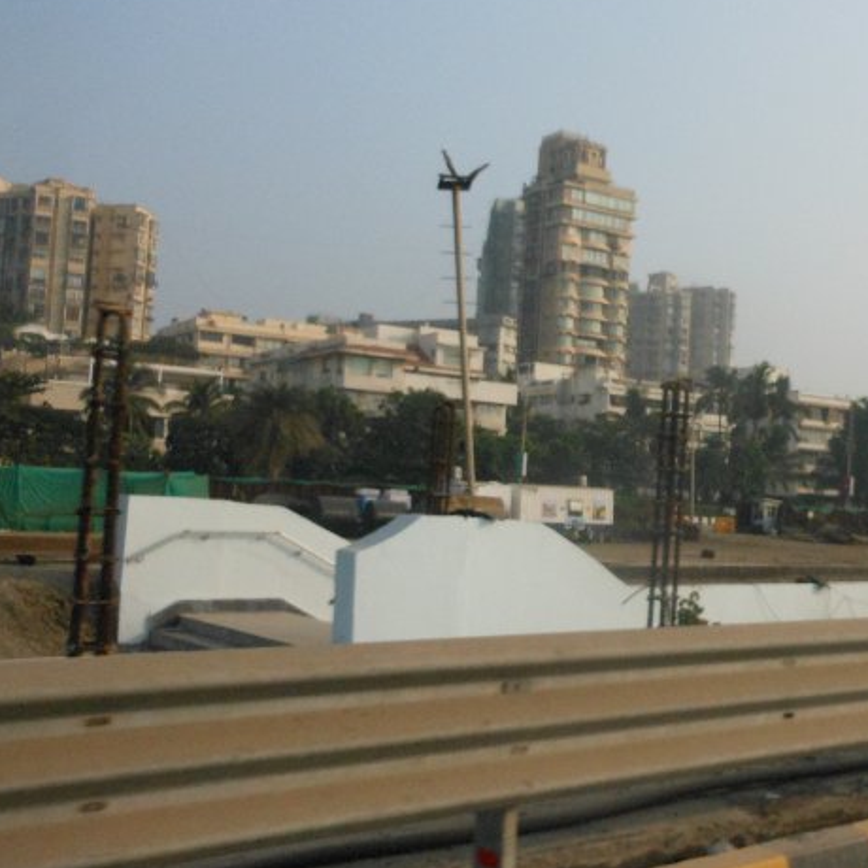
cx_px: 617
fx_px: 1220
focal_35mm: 43
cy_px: 447
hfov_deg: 38.5
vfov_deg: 39.2
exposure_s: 1/640
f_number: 10.4
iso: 400
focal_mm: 5
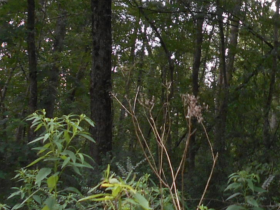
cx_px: 252
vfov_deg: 17.9
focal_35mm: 81
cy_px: 13
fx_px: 655
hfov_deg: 23.5
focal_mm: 4.6
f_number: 3.2
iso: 80
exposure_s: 1/40
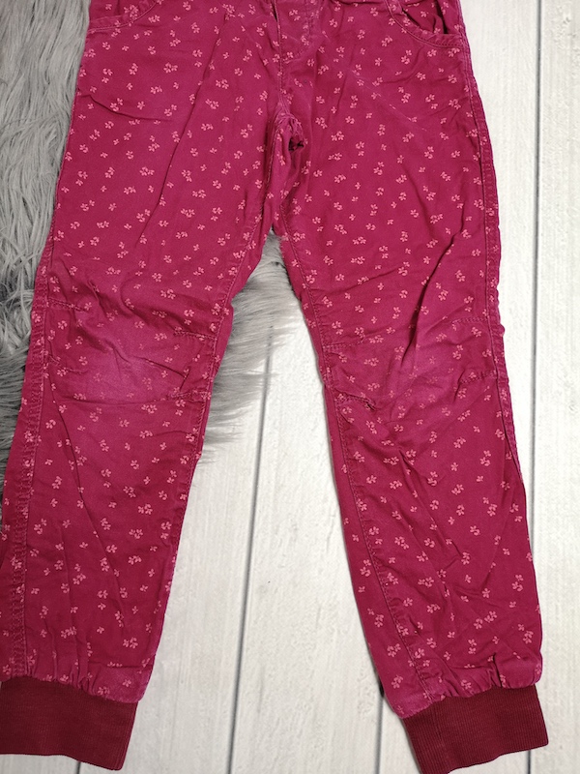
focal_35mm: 27
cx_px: 290
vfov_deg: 65.3
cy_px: 387
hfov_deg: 51.4
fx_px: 603
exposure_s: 1/50
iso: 160
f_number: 1.8
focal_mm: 5.58
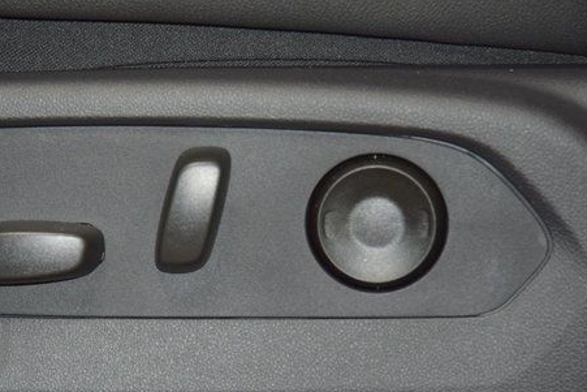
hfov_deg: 13.7
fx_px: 2430
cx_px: 180
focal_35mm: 149
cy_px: 217
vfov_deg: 9.2
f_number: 4.5
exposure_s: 1/125
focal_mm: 70
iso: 1600
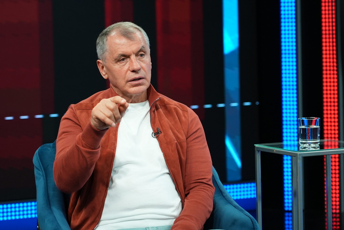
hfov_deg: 13.1
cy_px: 115
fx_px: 1501
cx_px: 172
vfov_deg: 8.7
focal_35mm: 157
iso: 2000
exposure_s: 1/100
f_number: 4
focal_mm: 105
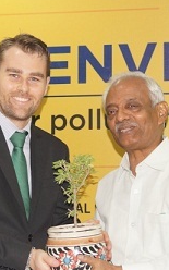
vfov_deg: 15.9
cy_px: 149
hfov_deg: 10.0
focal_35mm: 131
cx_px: 54
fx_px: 965
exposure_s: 1/60
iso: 400
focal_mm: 35
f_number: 4.5
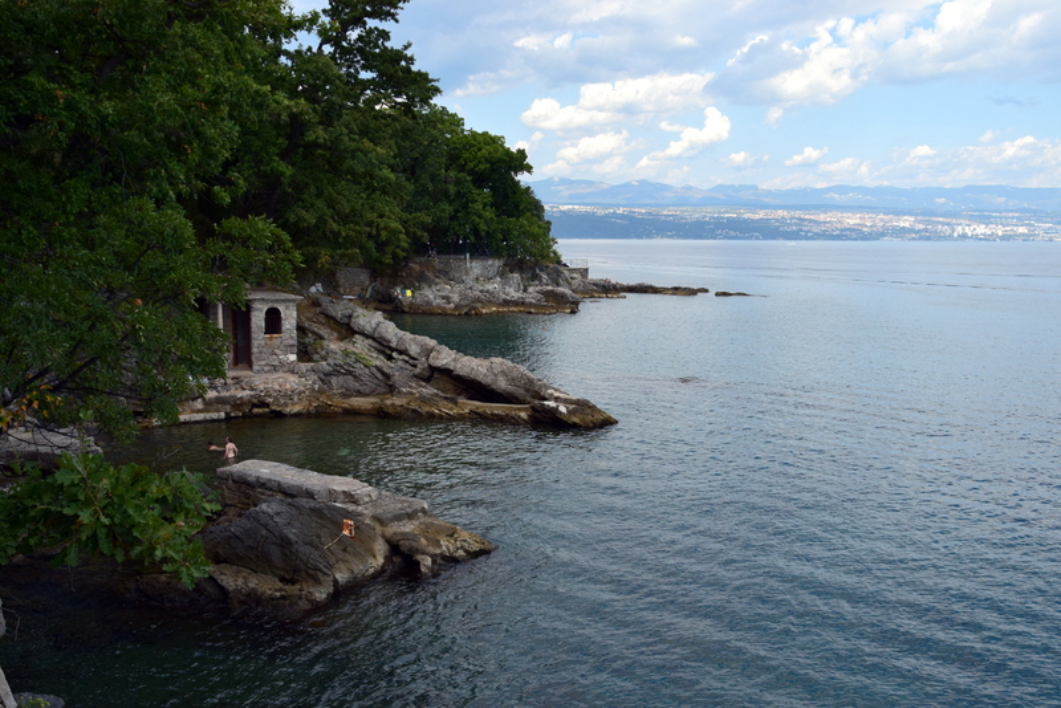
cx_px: 530
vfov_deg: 36.9
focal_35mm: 36
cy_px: 354
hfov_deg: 53.1
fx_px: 1061
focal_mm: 24
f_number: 11
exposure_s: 1/400
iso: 400
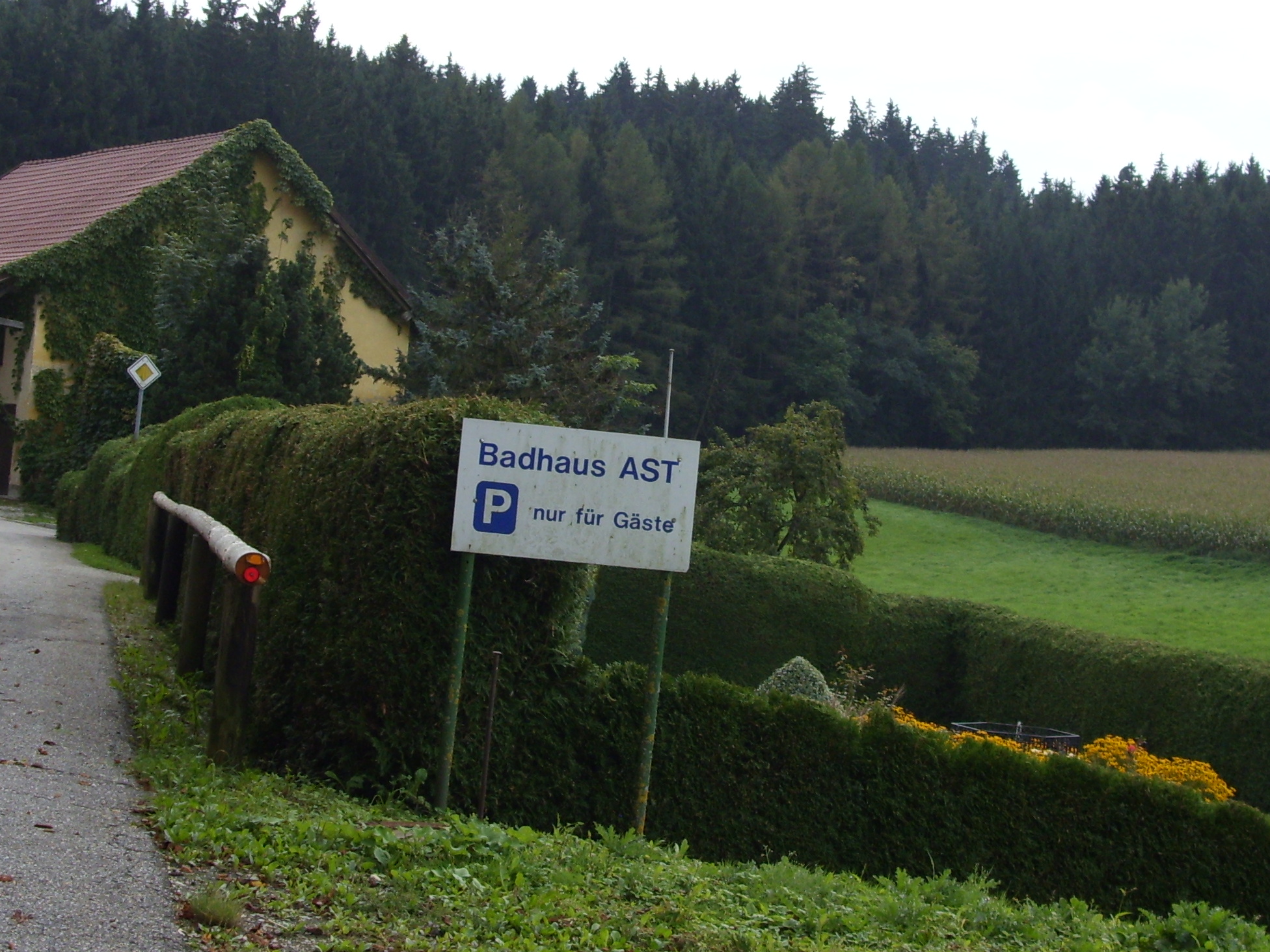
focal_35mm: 71
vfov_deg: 20.7
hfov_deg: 27.4
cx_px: 671
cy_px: 392
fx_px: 2605
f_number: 2.8
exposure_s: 1/369
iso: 50
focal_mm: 6.3
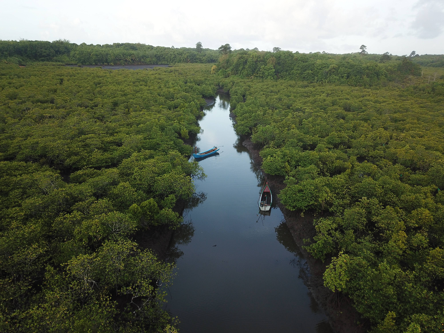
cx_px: 222
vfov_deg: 53.1
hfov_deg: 67.3
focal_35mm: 26
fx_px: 333
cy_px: 166
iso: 100
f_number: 2.2
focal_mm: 4.73
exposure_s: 1/233
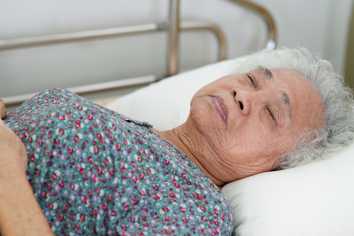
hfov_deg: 27.0
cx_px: 177
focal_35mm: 75
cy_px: 118
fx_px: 738
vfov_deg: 18.2
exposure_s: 1/80
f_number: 2
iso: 200
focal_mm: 50
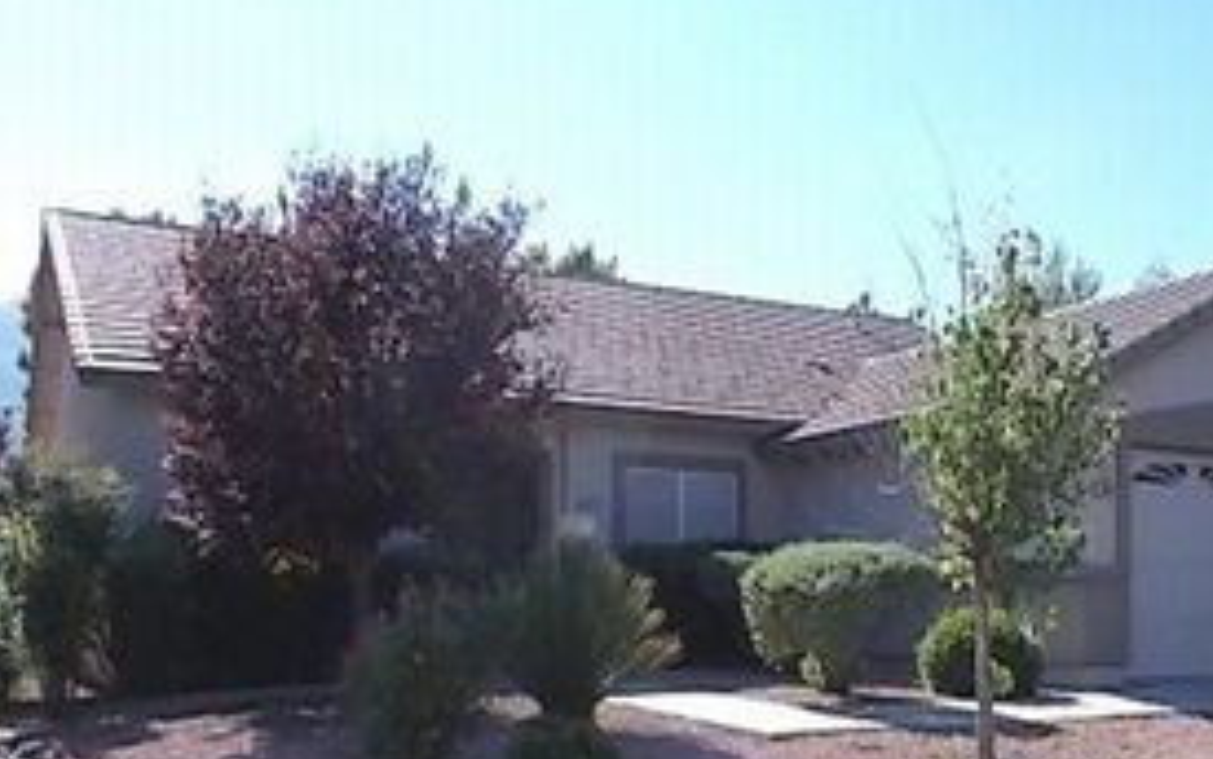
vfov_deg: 31.6
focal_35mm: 40
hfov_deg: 48.8
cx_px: 754
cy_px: 547
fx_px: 1323
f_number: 3.4
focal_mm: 5.3
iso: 80
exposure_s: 1/500
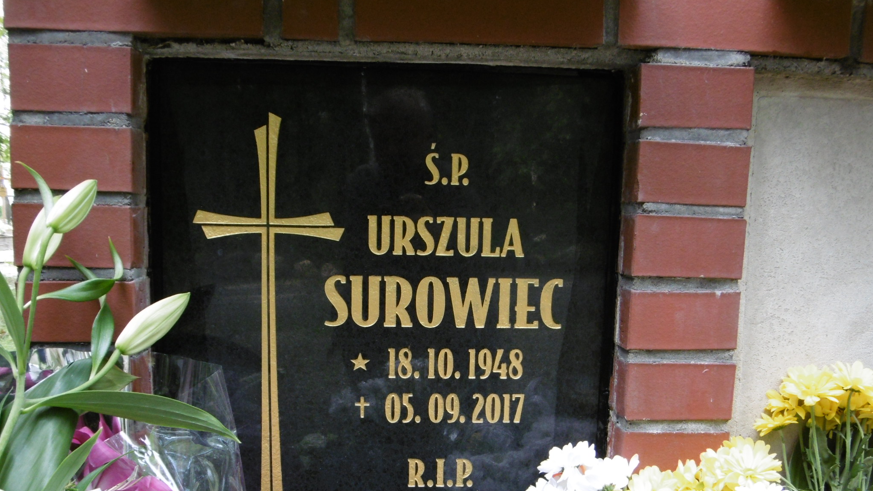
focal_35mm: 35
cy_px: 327
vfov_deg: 33.4
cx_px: 437
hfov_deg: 56.6
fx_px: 810
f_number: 3.5
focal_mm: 5.8
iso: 200
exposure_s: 1/60
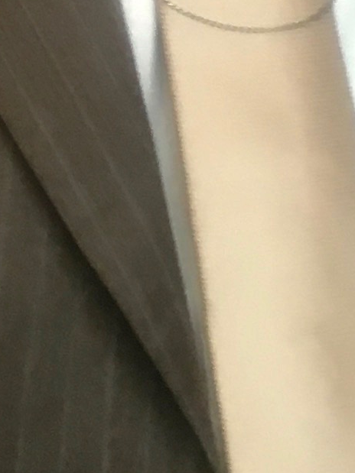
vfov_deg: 9.3
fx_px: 2585
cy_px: -675
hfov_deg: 7.8
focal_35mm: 189
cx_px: -17
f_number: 2.2
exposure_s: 1/33
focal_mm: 4.15
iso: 100
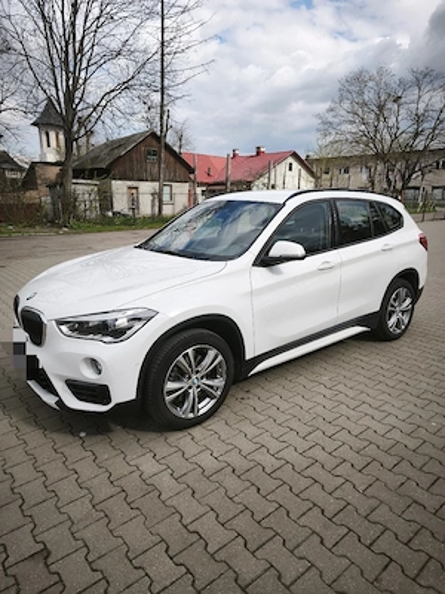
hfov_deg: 58.9
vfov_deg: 73.9
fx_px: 394
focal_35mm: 23
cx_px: 222
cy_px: 297
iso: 80
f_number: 1.7
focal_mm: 5.35
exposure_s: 1/2000
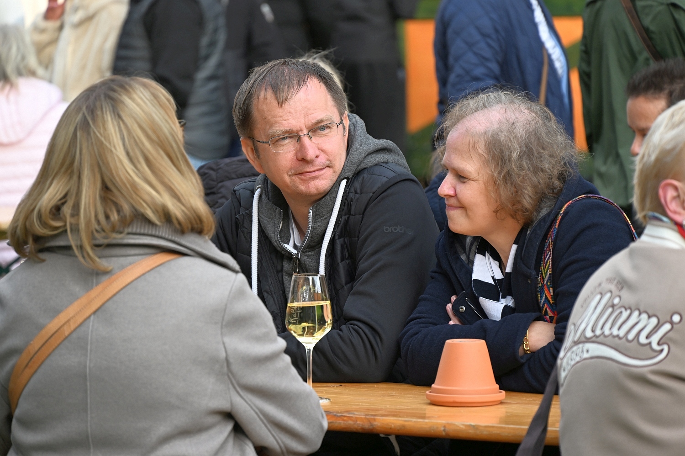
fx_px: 3803
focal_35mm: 200
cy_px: 228
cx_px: 342
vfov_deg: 6.9
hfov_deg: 10.3
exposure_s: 1/250
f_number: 6.3
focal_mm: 200
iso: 500
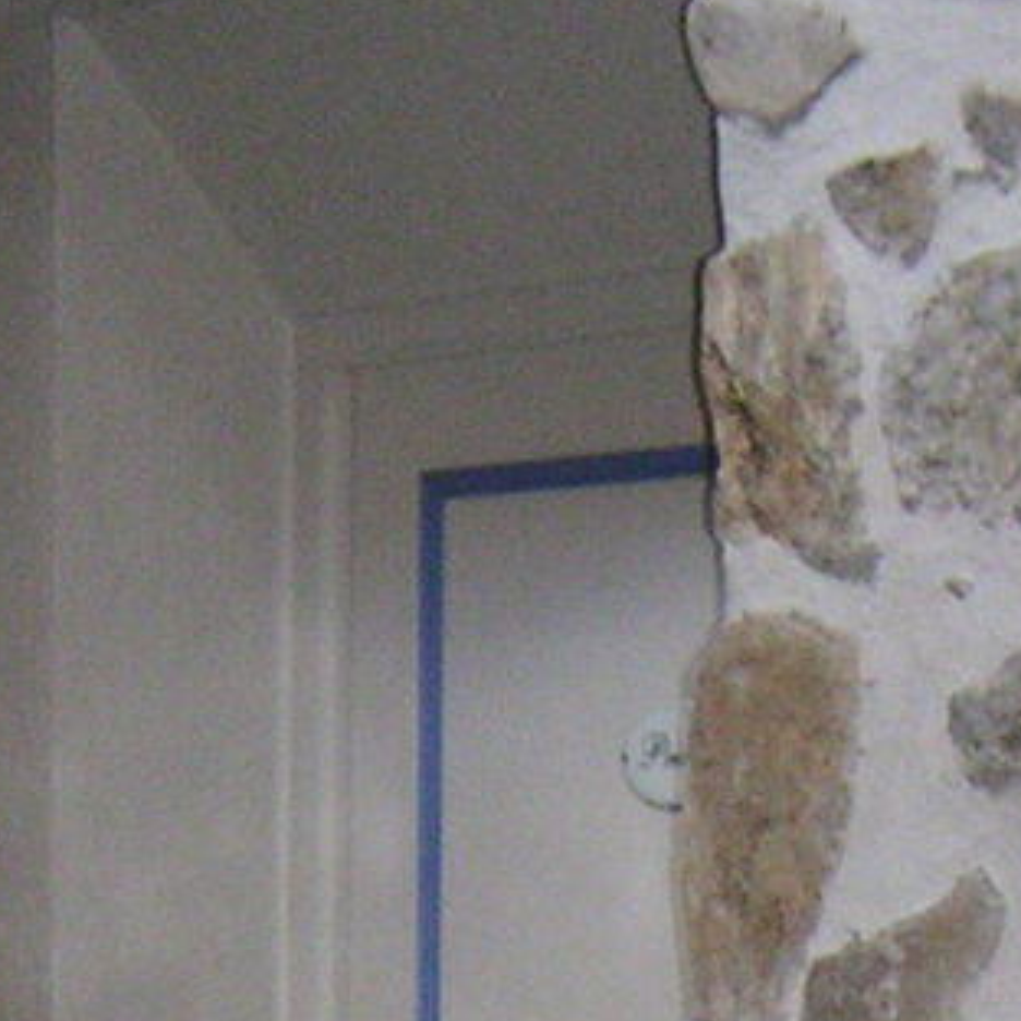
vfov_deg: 9.9
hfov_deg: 10.1
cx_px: 848
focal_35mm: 172
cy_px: 1499
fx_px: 5740
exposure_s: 1/45
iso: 160
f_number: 2.8
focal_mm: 6
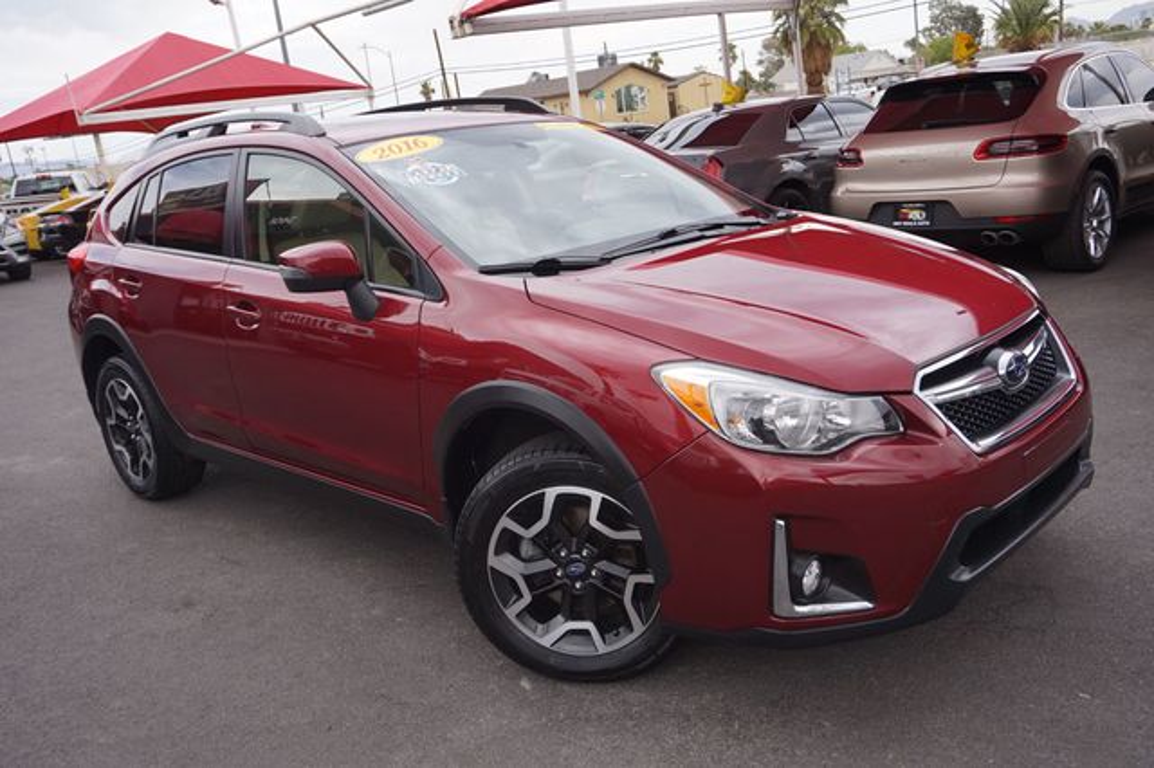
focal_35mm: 32
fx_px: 1009
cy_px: 384
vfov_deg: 41.7
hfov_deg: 59.5
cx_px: 577
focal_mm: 21
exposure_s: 1/200
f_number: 5.6
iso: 100
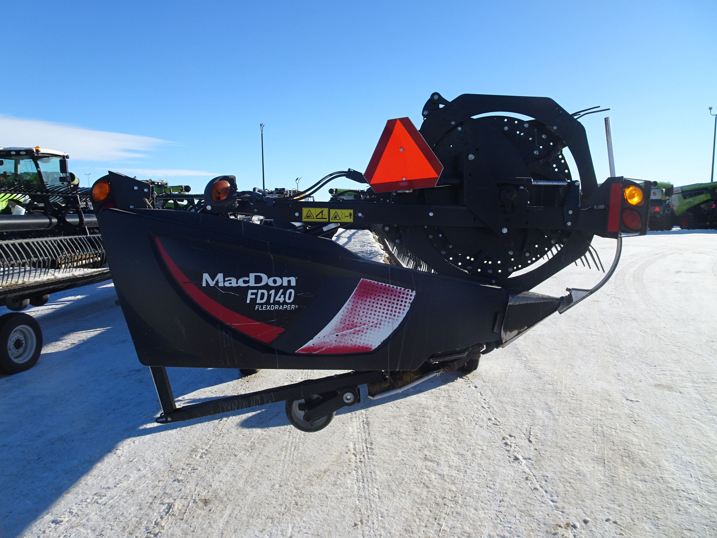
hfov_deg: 71.6
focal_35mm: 24
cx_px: 358
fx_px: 497
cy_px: 269
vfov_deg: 56.8
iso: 80
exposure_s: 1/1000
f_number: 3.5
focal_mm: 4.1
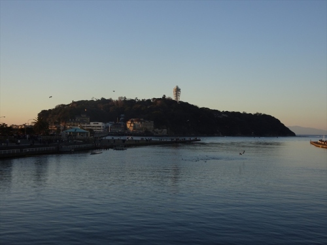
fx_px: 435
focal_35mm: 46
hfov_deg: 41.2
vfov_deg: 31.5
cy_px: 122
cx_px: 164
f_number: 4.5
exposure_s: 1/250
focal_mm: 7.87
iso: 80
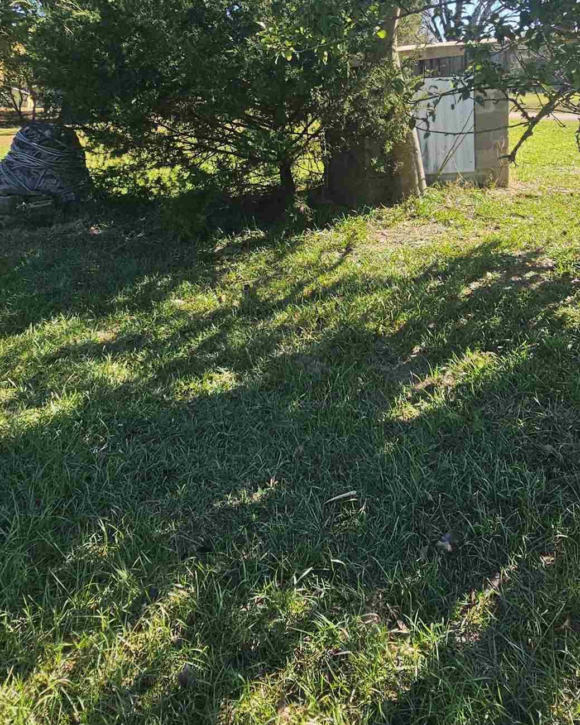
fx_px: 644
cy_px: 204
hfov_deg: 48.1
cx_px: 357
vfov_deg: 56.6
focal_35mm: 30
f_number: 2.2
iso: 50
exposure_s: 1/790
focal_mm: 2.2
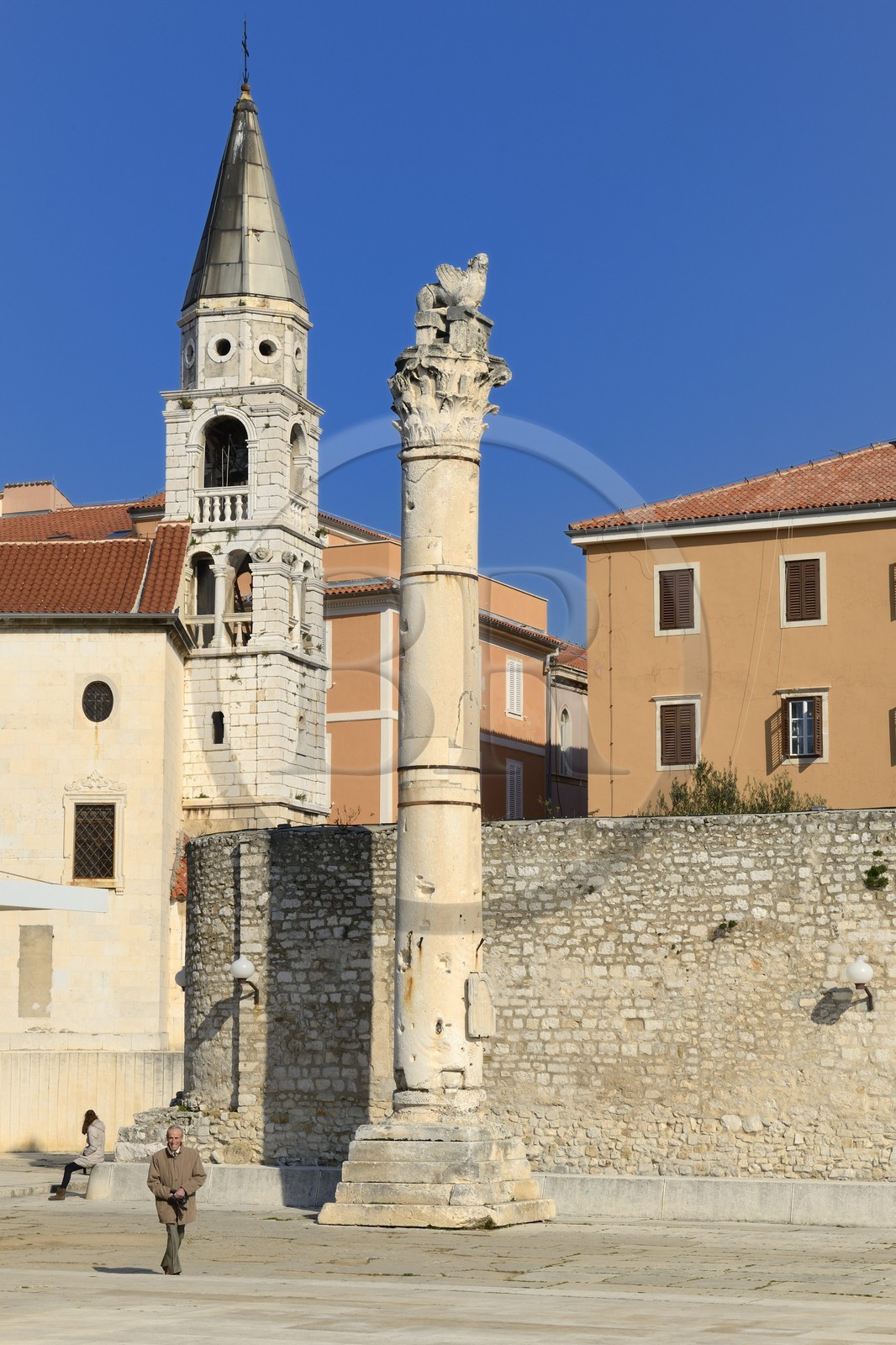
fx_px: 2614
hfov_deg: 19.4
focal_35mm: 70
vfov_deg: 28.8
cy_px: 672
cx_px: 448
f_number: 16
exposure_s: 1/250
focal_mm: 70
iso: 200
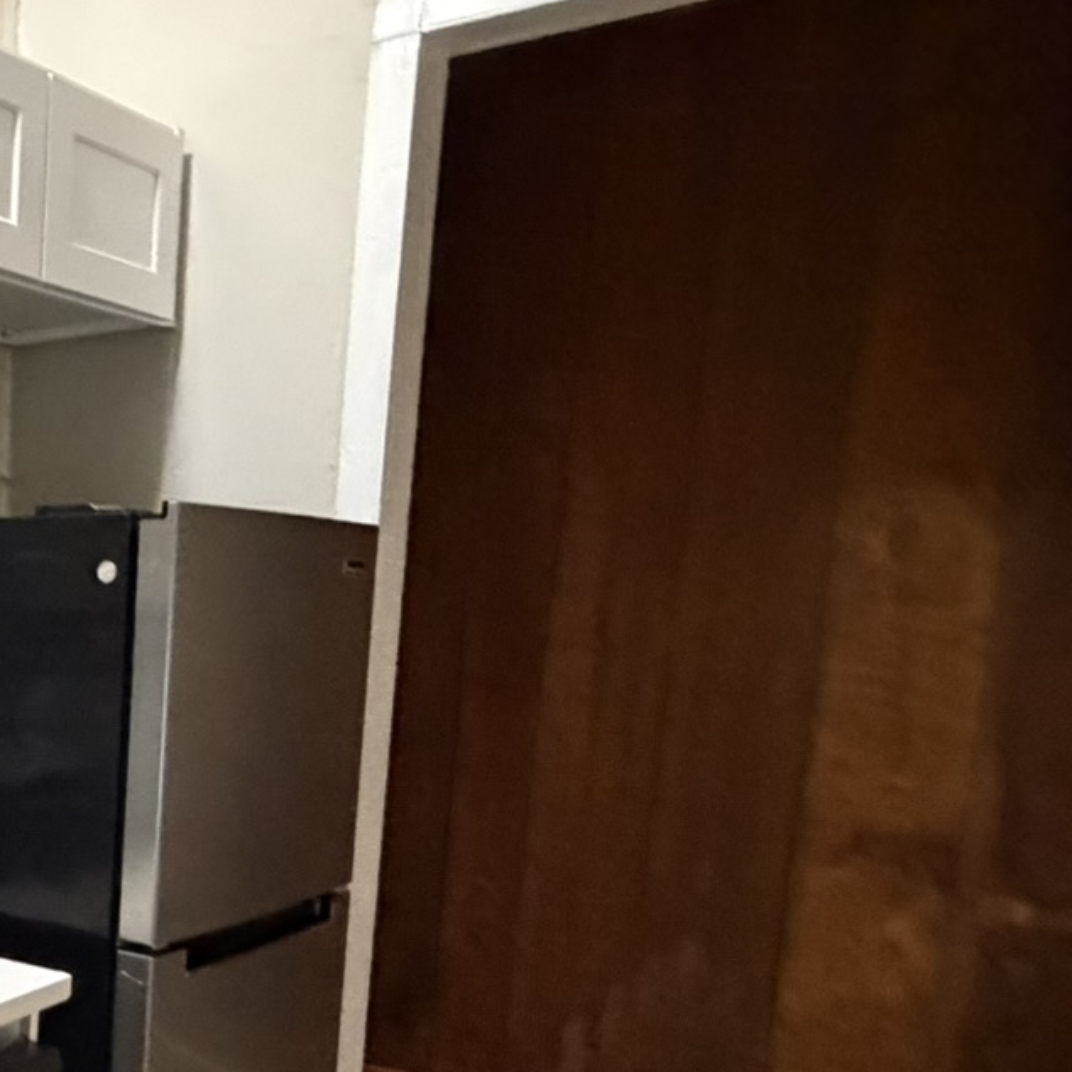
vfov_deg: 40.6
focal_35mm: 40
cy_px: 813
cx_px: -205
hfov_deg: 34.0
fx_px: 1401
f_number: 2.2
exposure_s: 1/60
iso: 1000
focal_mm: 2.22
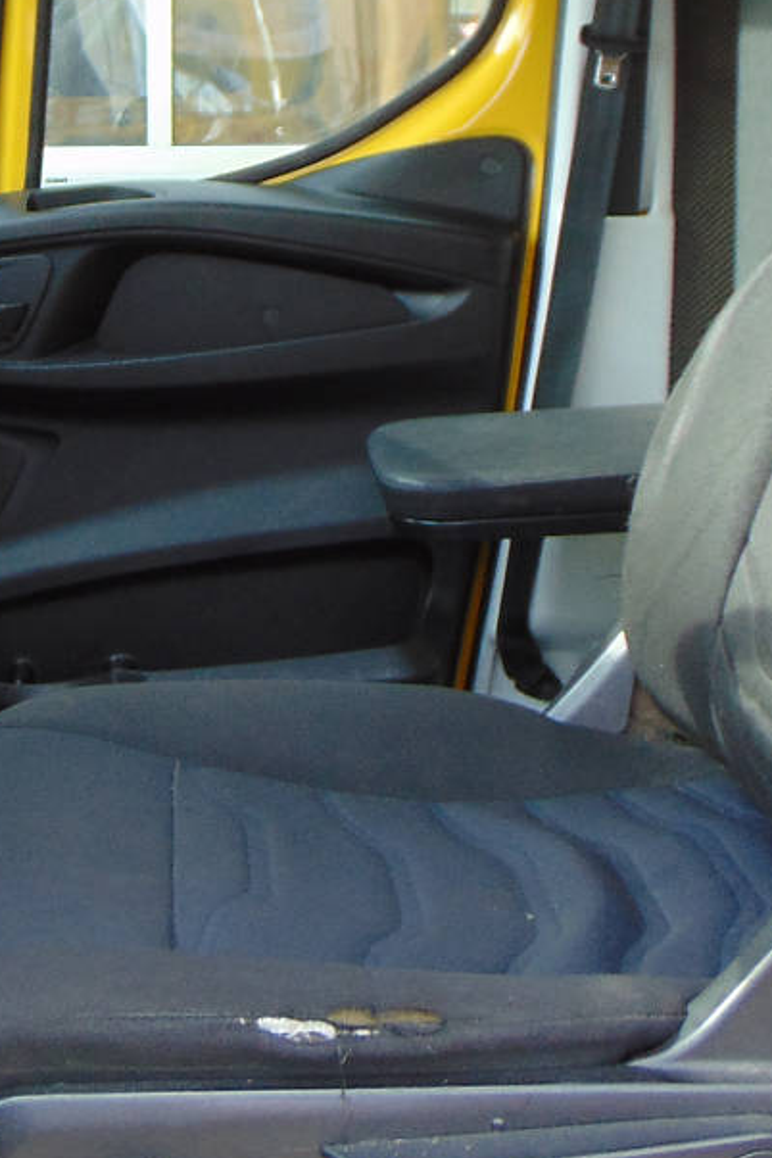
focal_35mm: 69
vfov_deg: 28.9
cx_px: 94
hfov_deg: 19.4
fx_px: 2219
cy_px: 326
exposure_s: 1/30
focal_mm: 4.5
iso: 80
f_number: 3
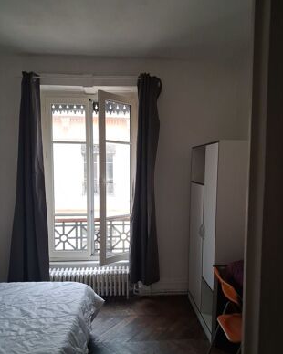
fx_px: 304
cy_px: 192
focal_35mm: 29
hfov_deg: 49.9
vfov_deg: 60.4
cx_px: 145
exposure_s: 1/120
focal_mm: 4
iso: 250
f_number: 1.8
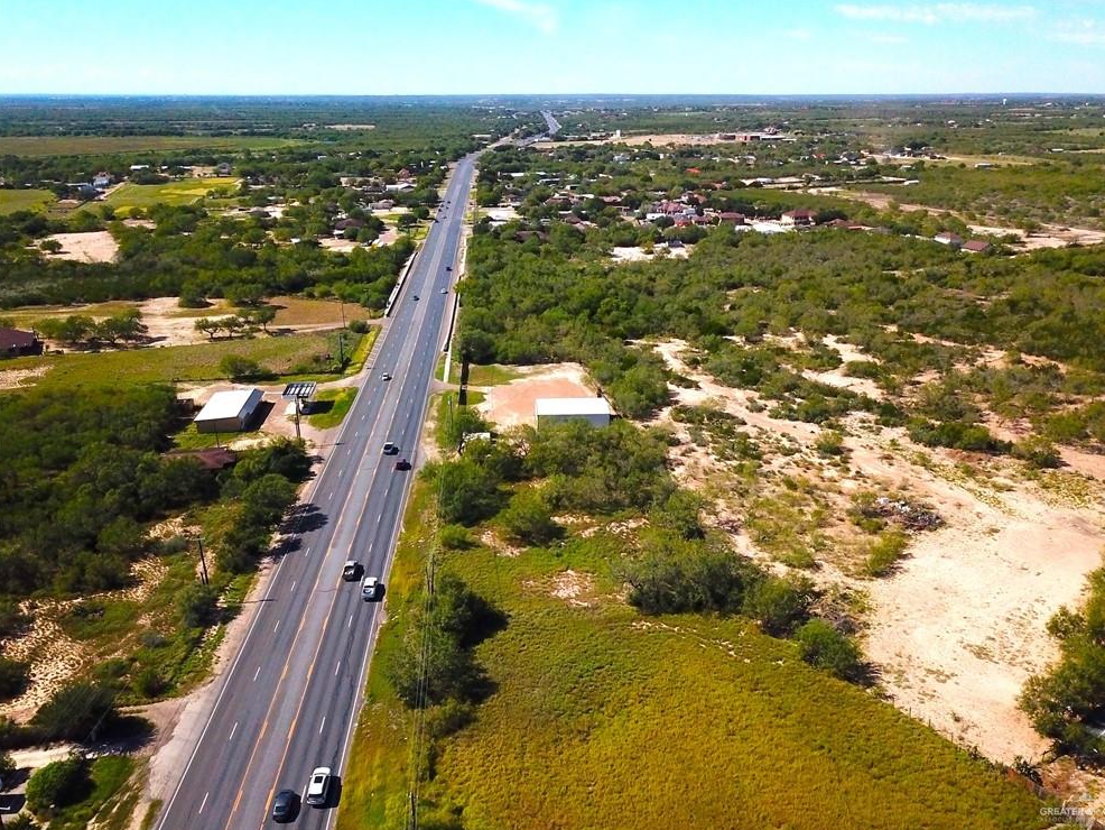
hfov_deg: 65.3
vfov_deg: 51.4
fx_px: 862
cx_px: 568
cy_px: 405
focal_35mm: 27
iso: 400
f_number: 2.2
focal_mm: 4.73
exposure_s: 1/8000
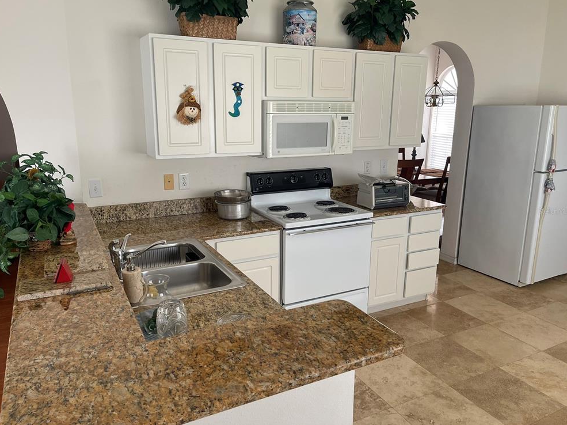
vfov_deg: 53.0
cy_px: 211
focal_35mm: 26
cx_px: 278
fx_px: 426
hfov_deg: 67.3
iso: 125
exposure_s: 1/120
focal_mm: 5.1
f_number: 1.6
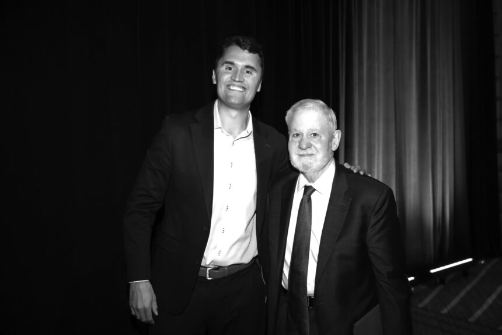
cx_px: 251
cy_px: 168
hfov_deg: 55.1
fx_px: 481
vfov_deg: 38.3
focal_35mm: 34
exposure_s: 1/125
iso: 3200
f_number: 2.8
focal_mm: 34.5
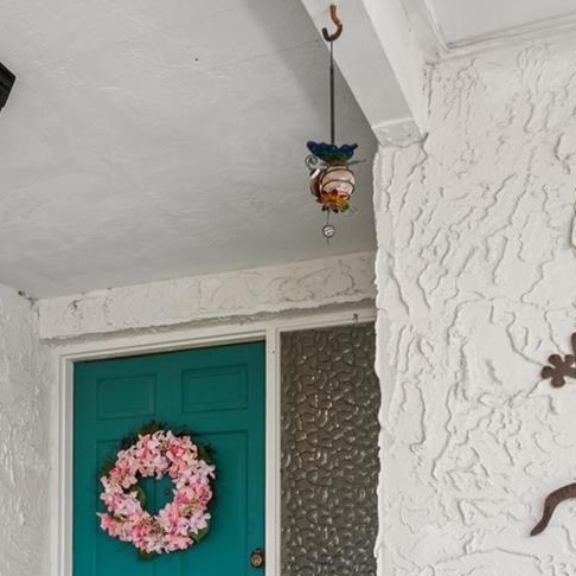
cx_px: 172
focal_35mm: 42
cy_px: 578
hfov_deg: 39.3
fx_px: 791
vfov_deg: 36.0
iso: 100
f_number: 8
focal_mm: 10
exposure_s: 1/30
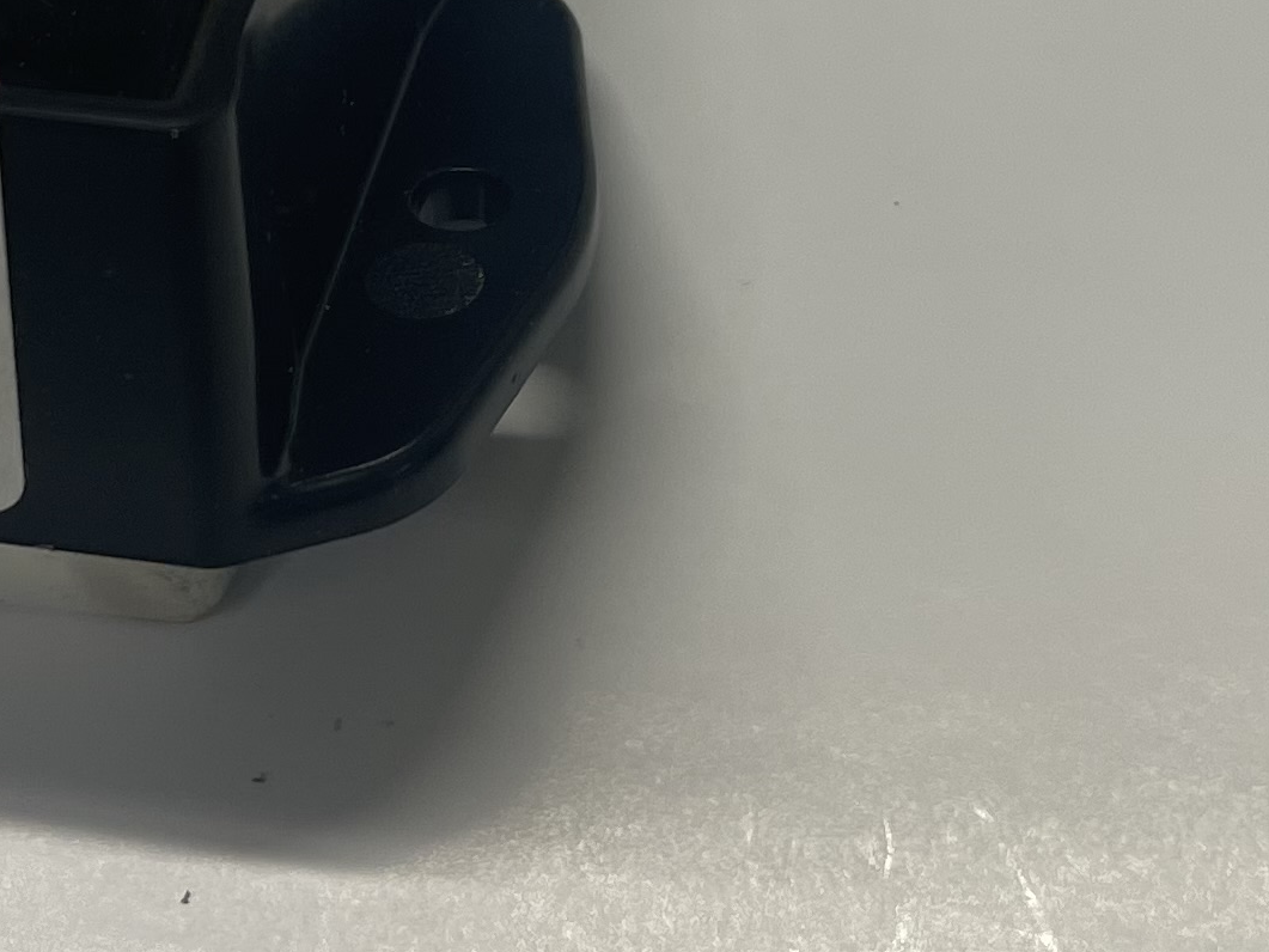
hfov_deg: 20.2
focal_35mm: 95
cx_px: 126
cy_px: -257
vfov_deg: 14.9
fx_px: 3483
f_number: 1.6
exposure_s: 1/120
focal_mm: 5.1
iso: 50
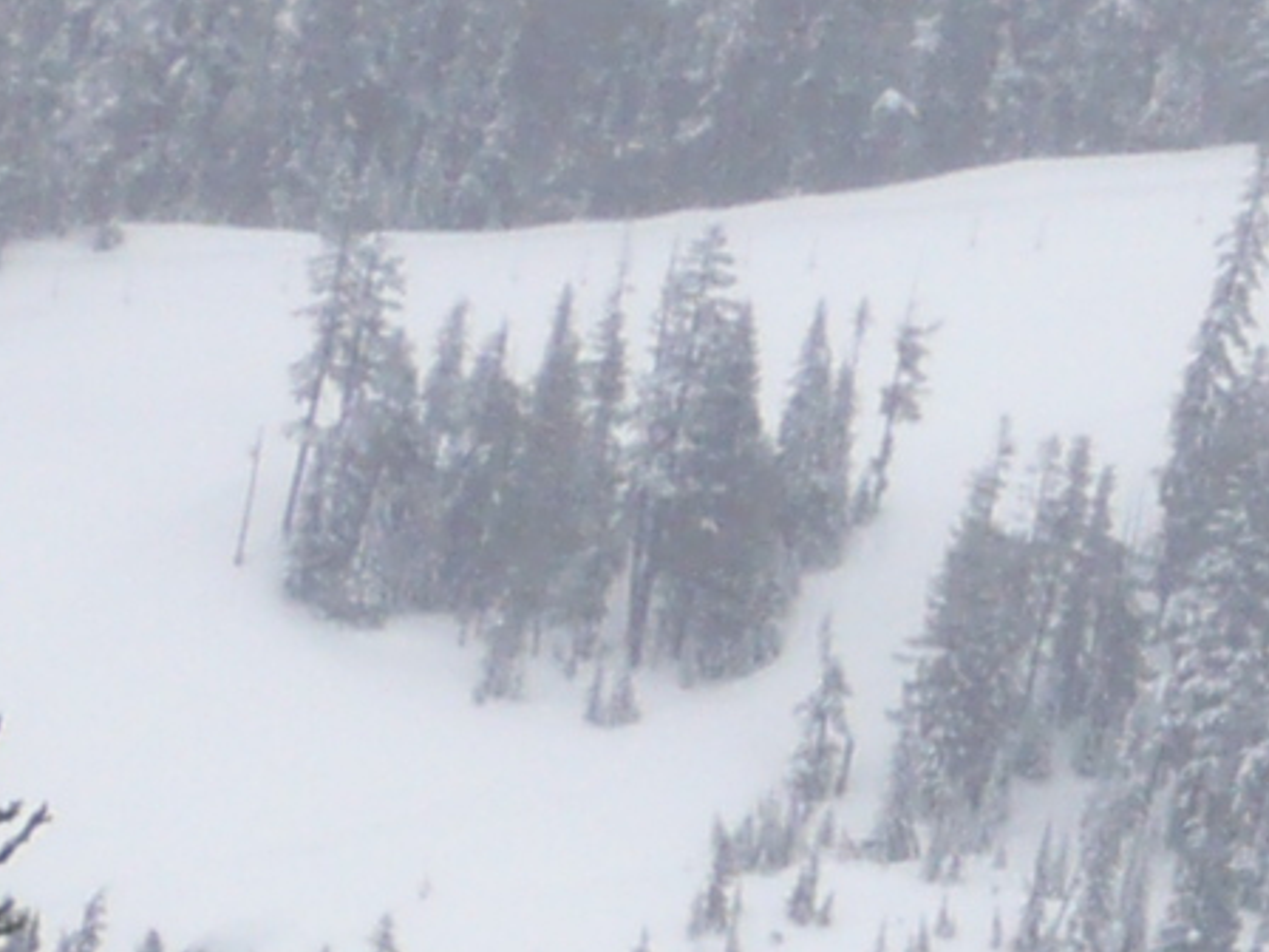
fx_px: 19869
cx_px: 2470
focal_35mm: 542
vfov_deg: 2.7
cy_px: 1507
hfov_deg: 3.6
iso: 100
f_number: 4.3
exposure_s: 1/400
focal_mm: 13
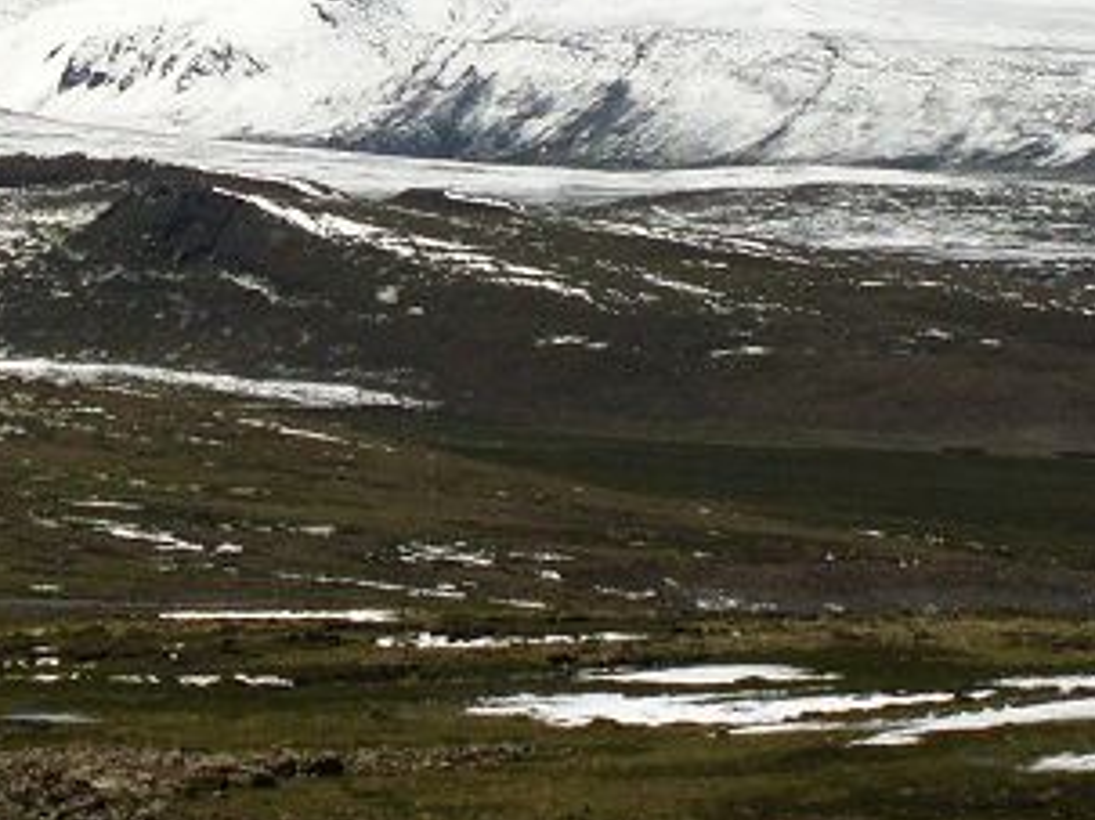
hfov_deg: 7.1
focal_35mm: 280
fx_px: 8854
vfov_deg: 5.3
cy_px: -191
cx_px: 358
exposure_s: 1/350
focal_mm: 17.4
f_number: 12.4
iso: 80
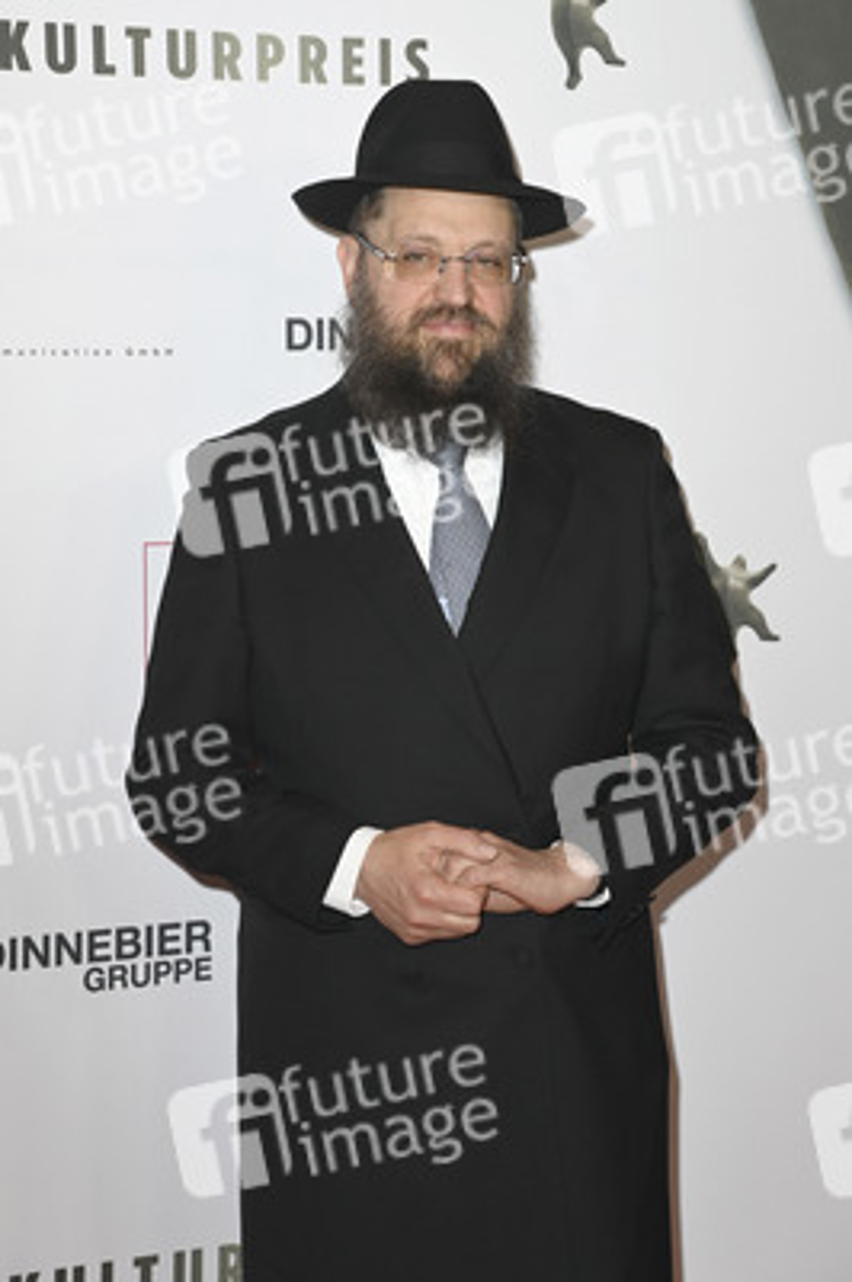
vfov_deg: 23.7
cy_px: 641
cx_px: 426
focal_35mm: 86
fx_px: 3058
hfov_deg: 15.9
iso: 500
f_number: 5.6
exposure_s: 1/250
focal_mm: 86
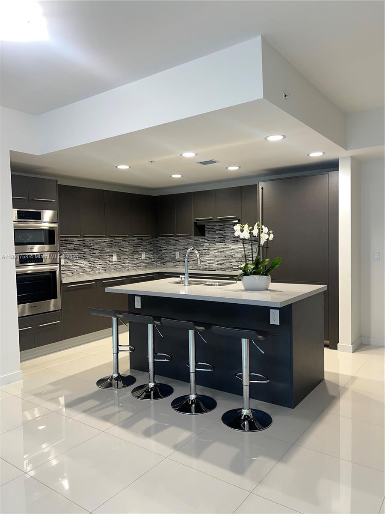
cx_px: 192
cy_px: 257
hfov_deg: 53.1
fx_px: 386
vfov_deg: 67.3
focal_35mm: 26
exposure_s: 1/22
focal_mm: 5.7
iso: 32
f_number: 1.5
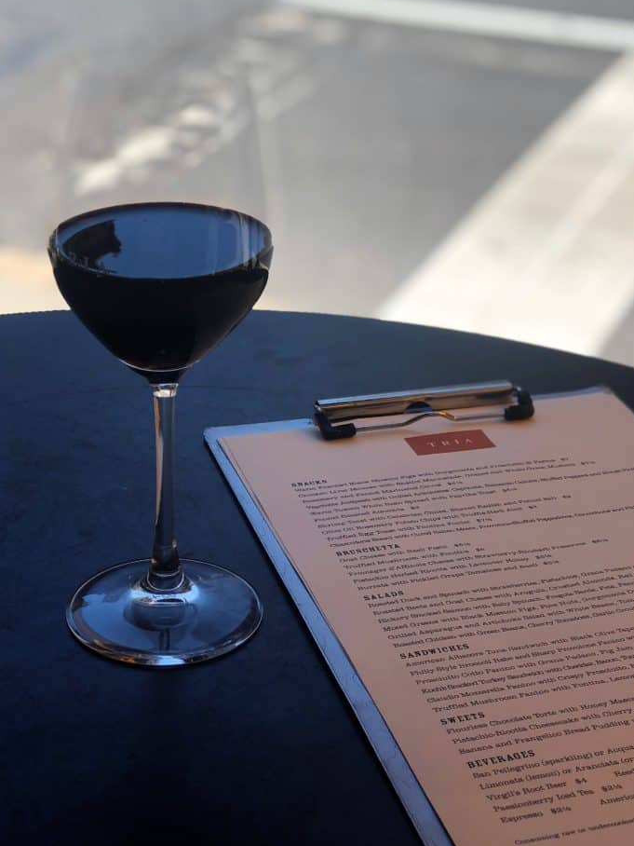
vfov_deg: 28.9
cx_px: 357
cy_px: 368
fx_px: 1636
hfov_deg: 21.9
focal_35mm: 67
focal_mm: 6.6
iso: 20
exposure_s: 1/442
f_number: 2.8
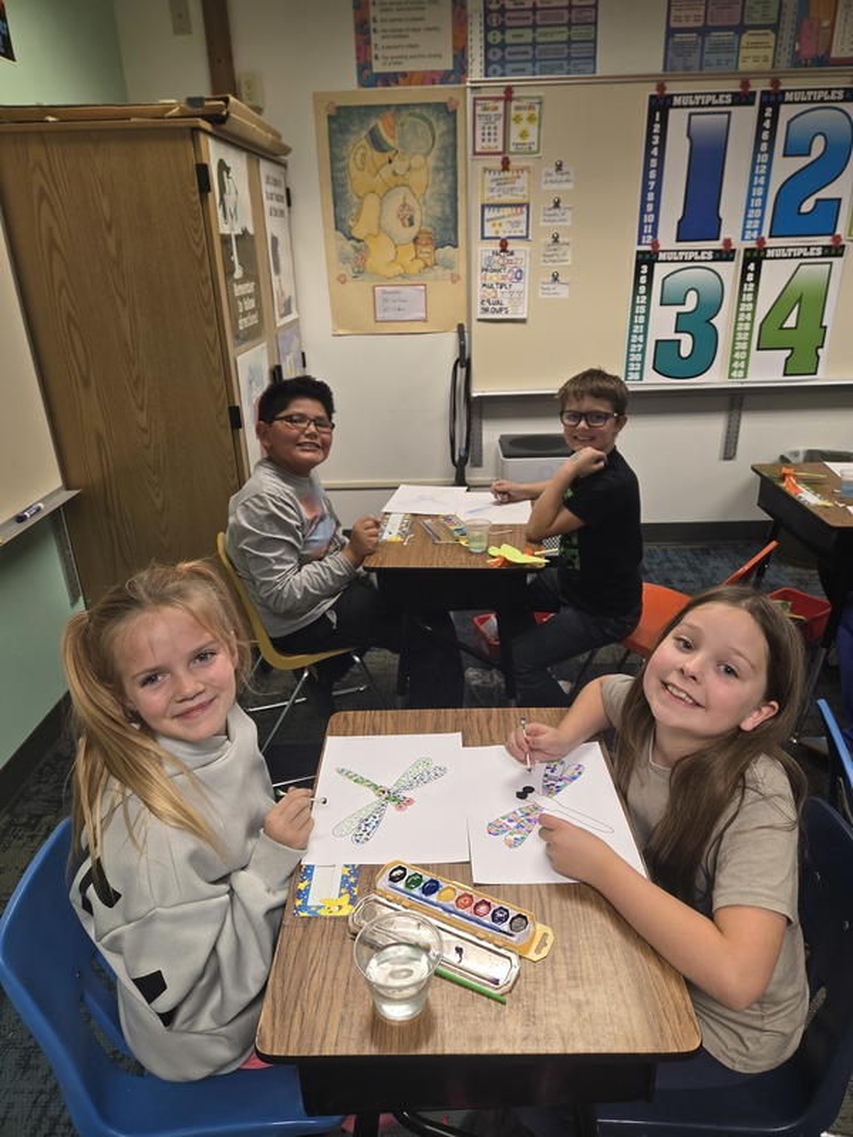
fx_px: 756
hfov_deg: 58.9
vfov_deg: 73.9
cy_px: 568
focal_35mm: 23
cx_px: 426
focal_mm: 5.4
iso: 80
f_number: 1.8
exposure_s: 1/60
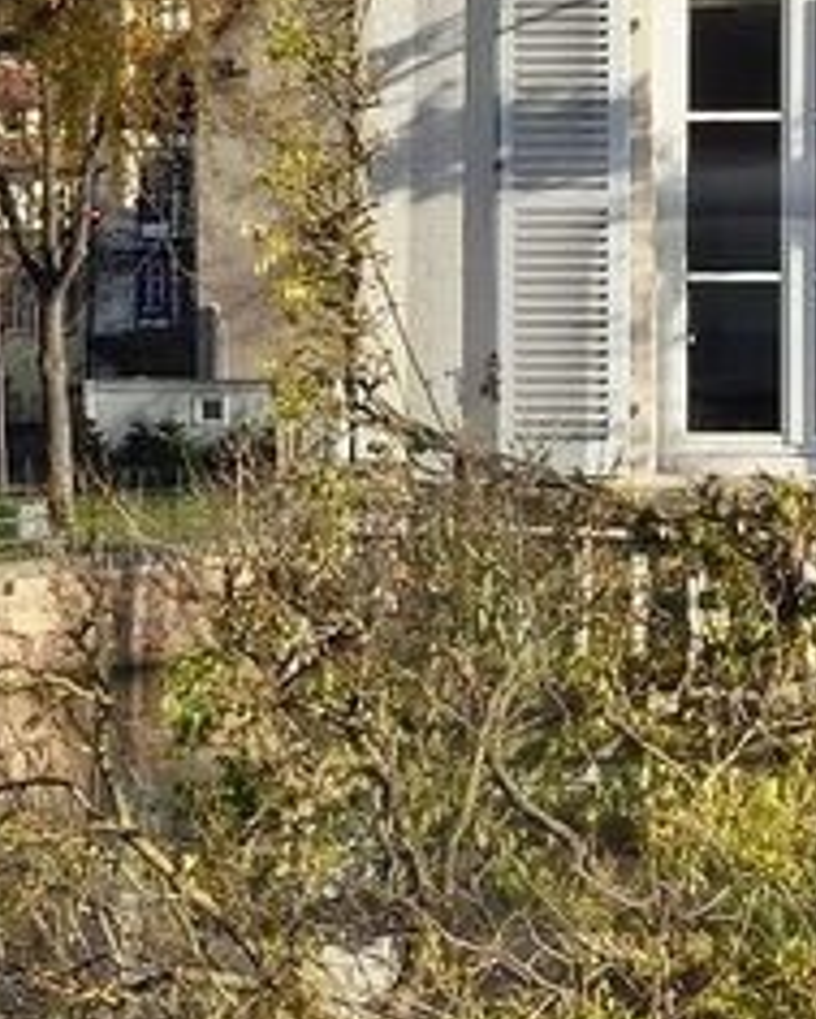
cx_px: 1429
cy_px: 231
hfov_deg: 7.6
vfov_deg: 9.8
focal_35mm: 197
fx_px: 5943
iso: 200
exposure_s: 1/200
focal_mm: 31
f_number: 13
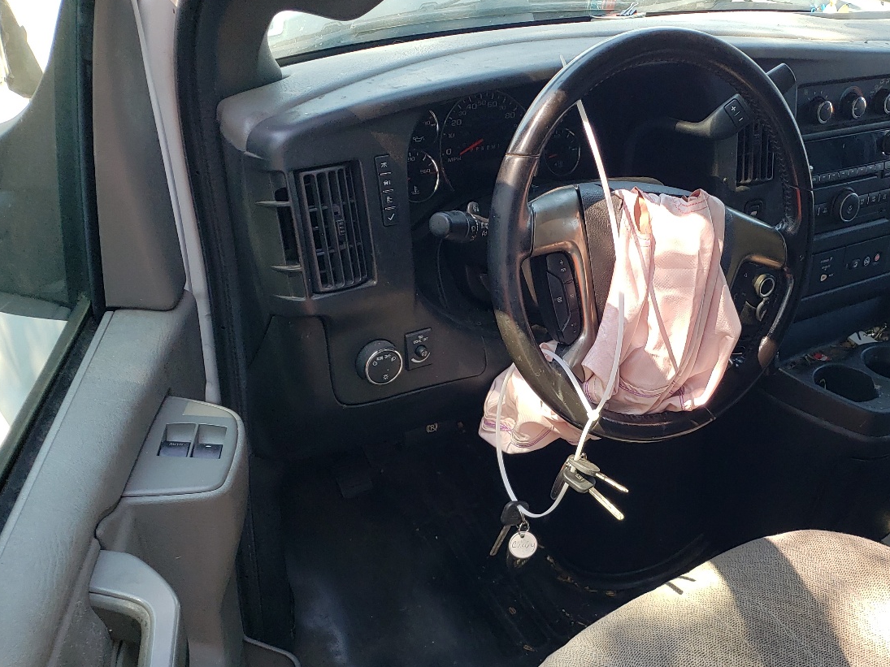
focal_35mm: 38
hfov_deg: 47.9
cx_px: 614
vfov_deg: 37.1
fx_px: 977
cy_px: 476
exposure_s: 1/250
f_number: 1.5
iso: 50
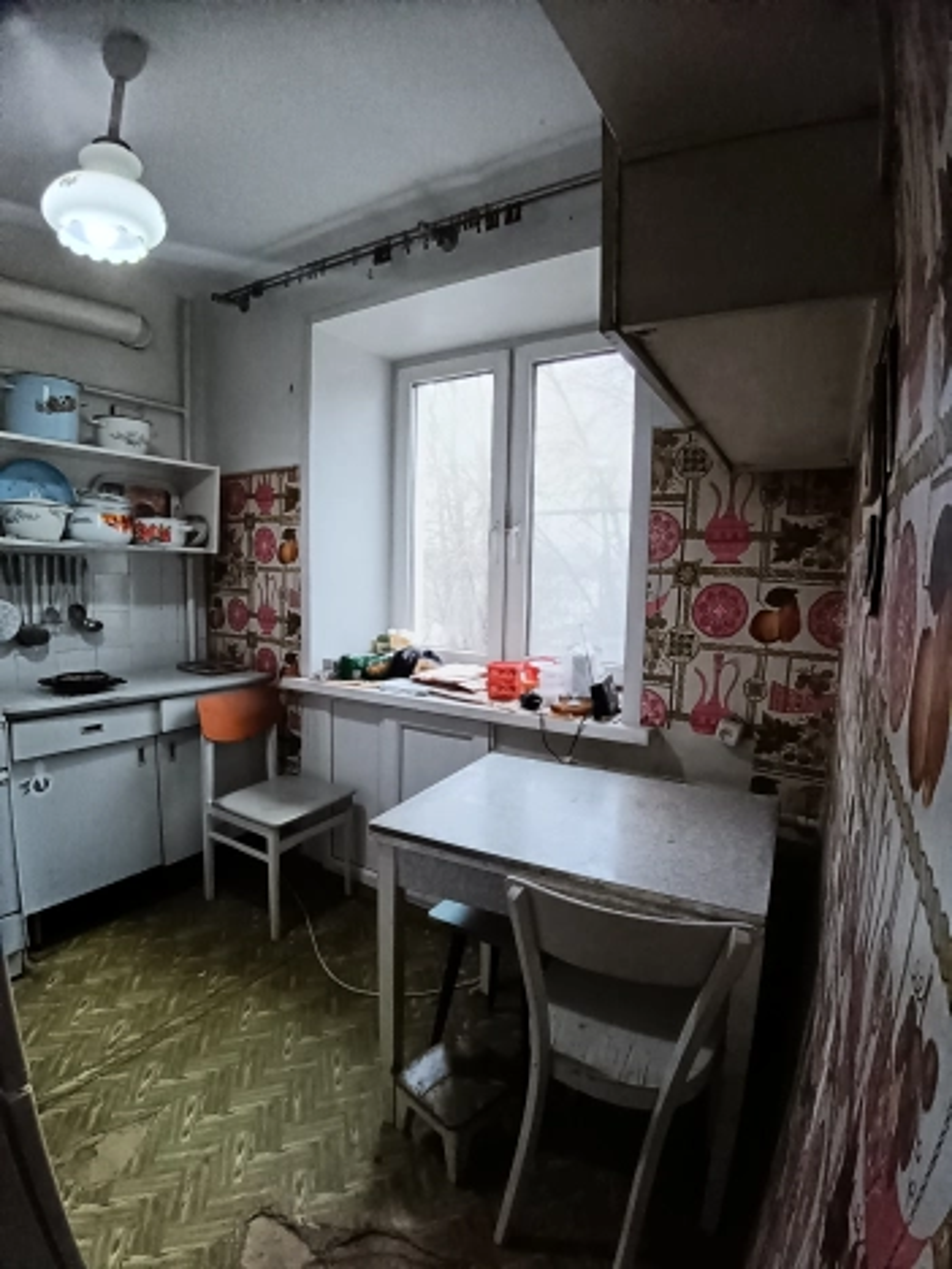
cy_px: 634
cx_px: 476
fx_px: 623
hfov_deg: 74.7
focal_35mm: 17
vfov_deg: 91.0
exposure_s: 1/33.3
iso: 771
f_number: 2.2
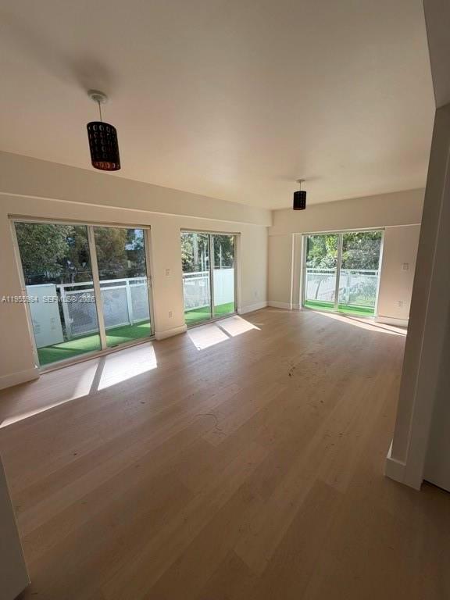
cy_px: 300
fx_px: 243
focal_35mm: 14
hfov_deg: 85.7
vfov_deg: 102.1
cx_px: 225
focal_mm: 2.22
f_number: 2.2
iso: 50
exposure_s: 1/228
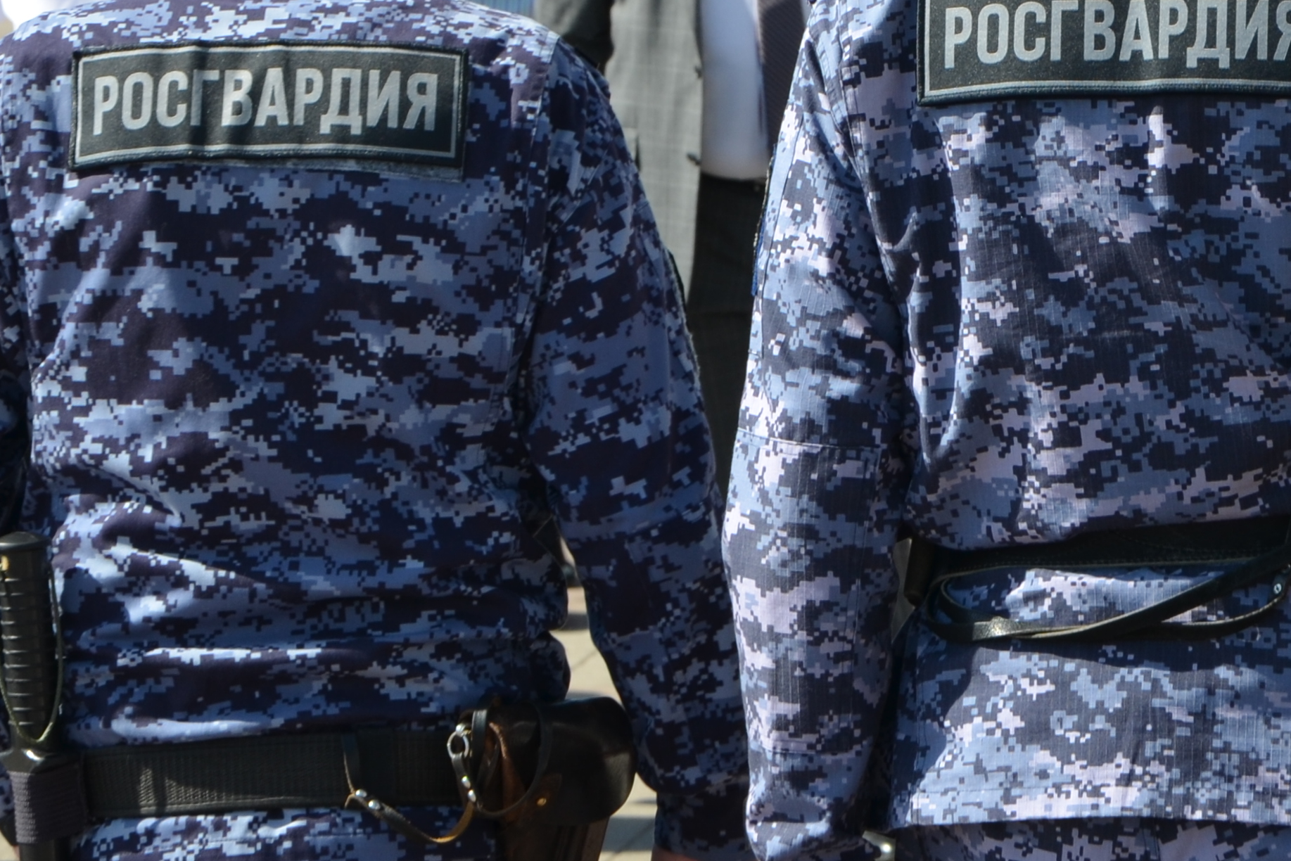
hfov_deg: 9.8
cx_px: 1057
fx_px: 7496
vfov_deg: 6.6
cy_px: -32
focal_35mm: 209
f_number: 8
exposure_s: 1/250
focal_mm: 52
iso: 160
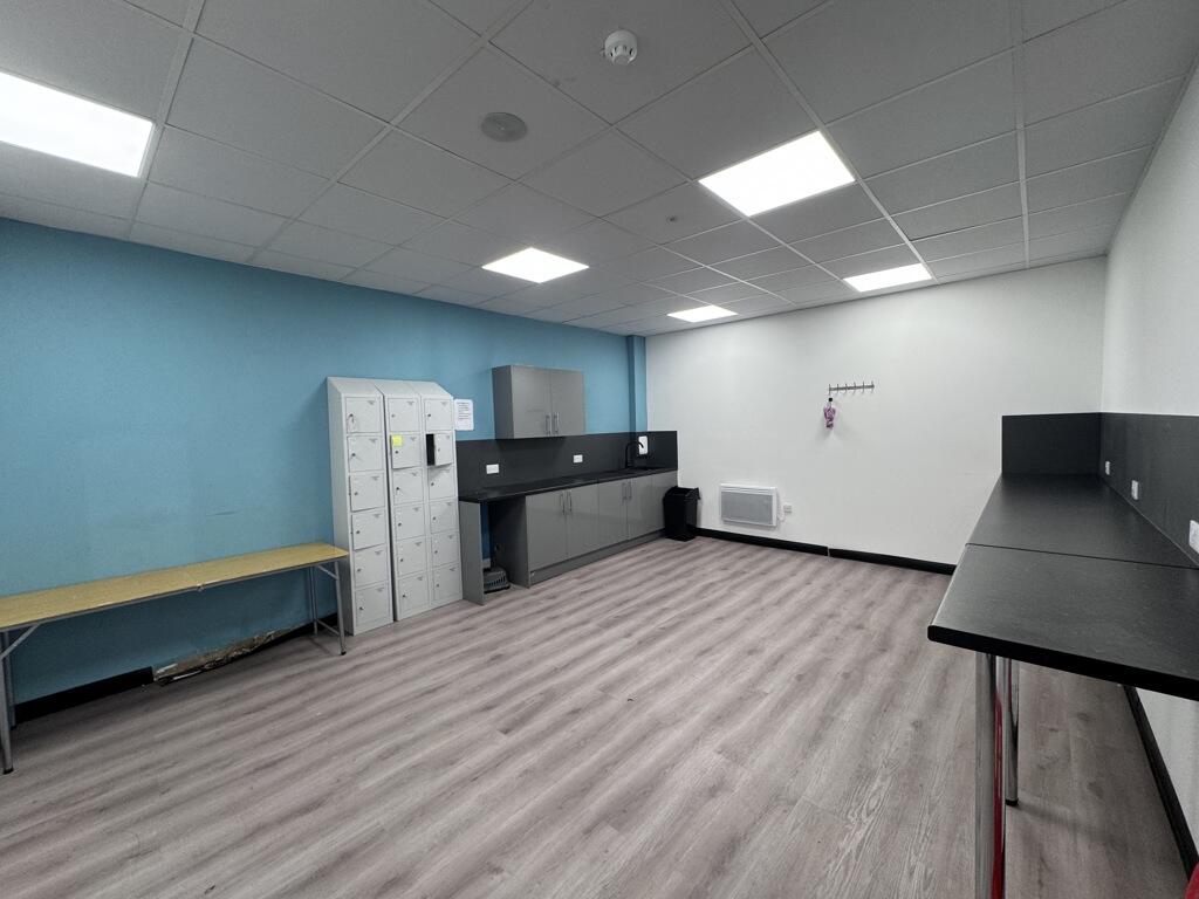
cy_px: 450
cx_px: 600
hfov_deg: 102.1
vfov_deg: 85.7
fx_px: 485
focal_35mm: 14
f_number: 2.2
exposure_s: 1/100
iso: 125
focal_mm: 2.22
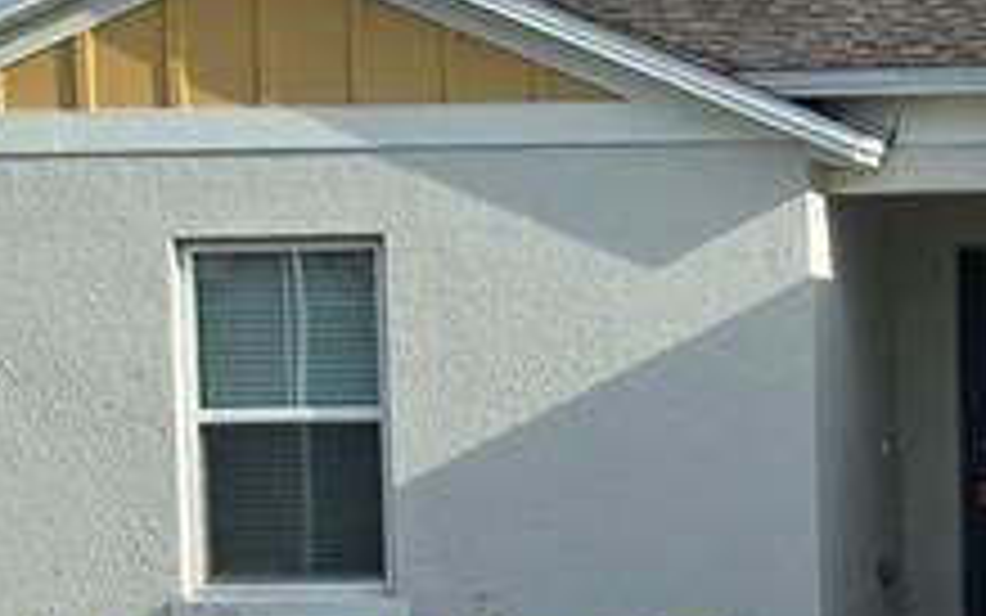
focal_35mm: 114
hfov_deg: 17.5
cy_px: 607
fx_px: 3064
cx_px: 1171
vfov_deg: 11.4
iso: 12
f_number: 1.7
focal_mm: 6.3
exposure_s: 1/994
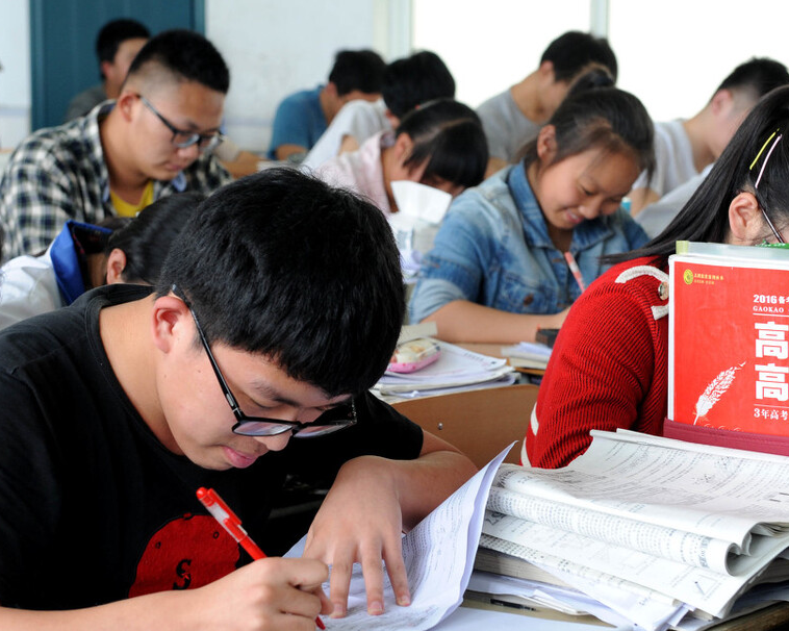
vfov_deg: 14.8
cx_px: 386
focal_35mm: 104
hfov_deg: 18.5
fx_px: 2428
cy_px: 357
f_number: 7.1
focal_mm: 70
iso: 800
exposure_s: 1/80
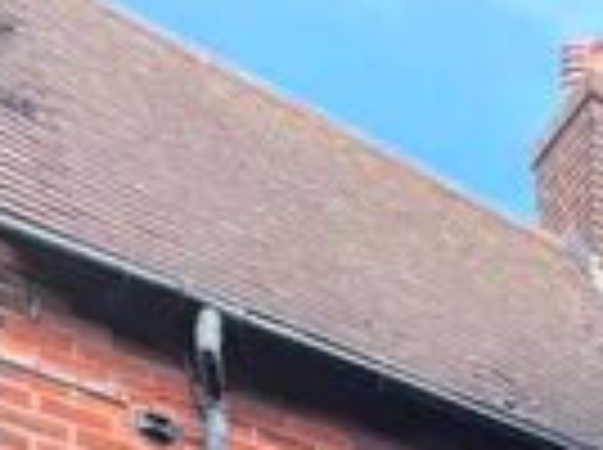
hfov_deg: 21.1
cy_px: 1105
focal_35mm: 68
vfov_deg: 14.1
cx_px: 1040
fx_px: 1182
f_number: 1.8
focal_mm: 1.57
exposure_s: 1/127
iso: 32
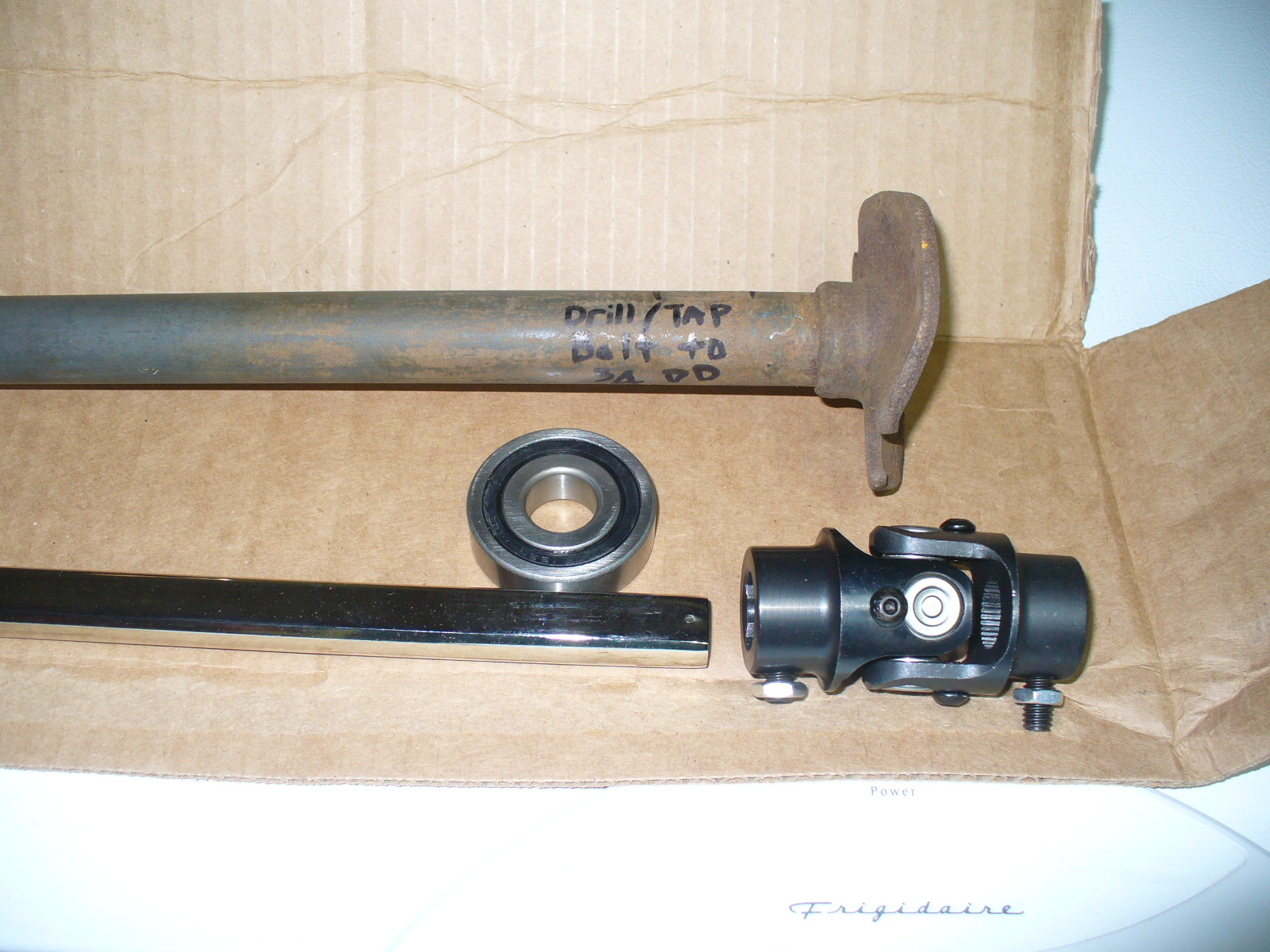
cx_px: 635
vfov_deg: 38.7
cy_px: 476
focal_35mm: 37
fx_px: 1357
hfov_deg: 50.1
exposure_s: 1/30
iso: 100
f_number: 2.8
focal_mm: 6.1
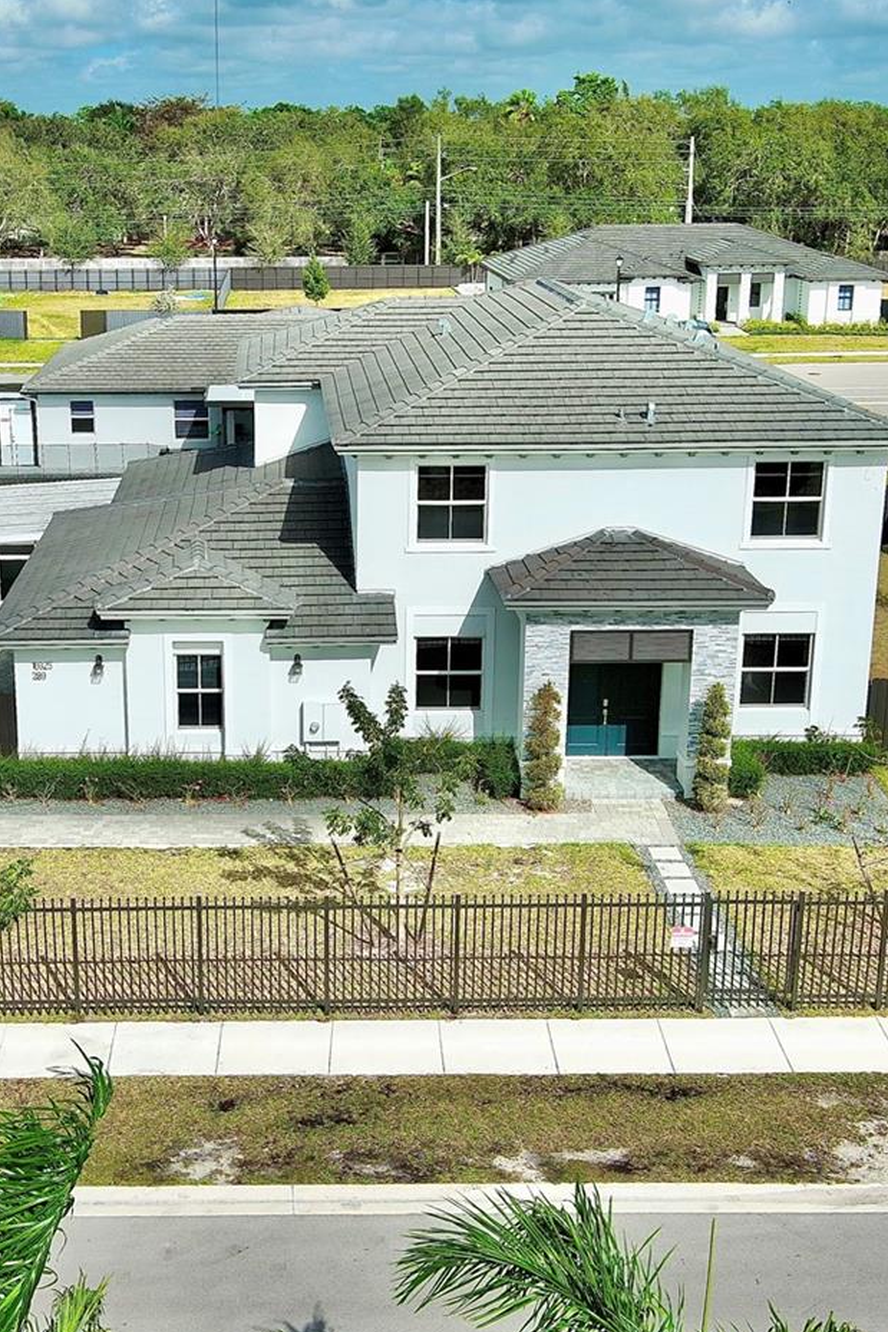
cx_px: 271
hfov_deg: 26.8
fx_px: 1849
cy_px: 647
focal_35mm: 50
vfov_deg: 39.6
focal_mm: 10.57
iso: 101
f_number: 2.8
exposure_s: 1/2924
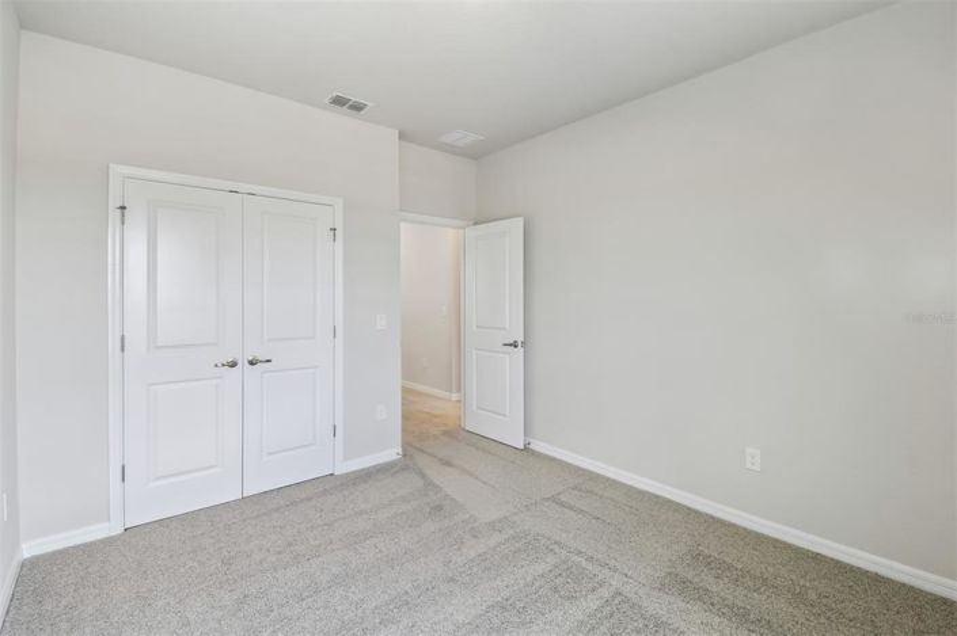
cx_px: 478
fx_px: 398
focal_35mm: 15
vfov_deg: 77.2
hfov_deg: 100.4
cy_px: 318
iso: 100
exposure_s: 1/20
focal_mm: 10
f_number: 7.1
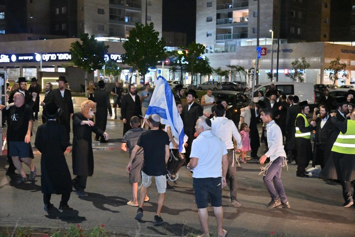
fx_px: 473
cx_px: 178
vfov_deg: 28.1
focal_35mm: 48
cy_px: 118
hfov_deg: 41.1
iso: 3200
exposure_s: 1/125
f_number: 4
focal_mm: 48
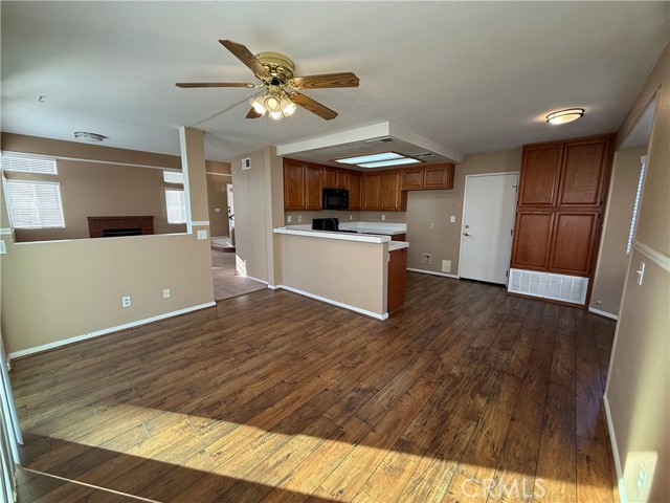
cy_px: 252
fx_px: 271
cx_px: 335
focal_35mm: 14
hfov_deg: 102.1
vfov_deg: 85.7
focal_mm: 2.22
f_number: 2.2
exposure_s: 1/120
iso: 80
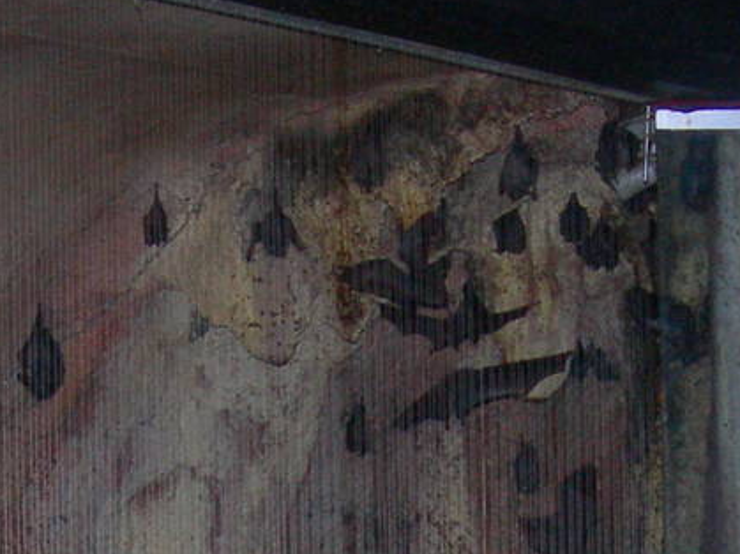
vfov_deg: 9.9
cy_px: 854
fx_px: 3099
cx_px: 332
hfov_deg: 13.6
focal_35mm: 145
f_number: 2.8
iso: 200
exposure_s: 1/60.1
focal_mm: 7.8
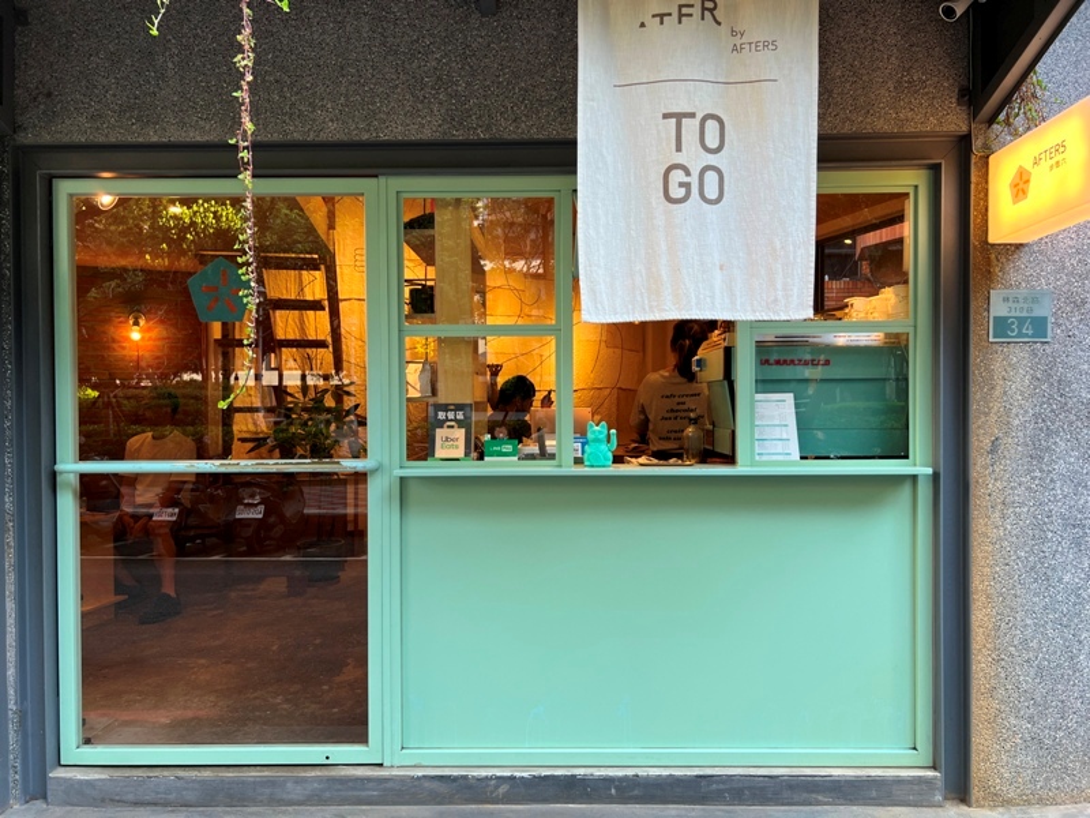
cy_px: 409
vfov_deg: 53.1
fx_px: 819
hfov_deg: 67.3
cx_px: 545
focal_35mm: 26
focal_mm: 5.7
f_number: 1.5
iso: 50
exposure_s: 1/120
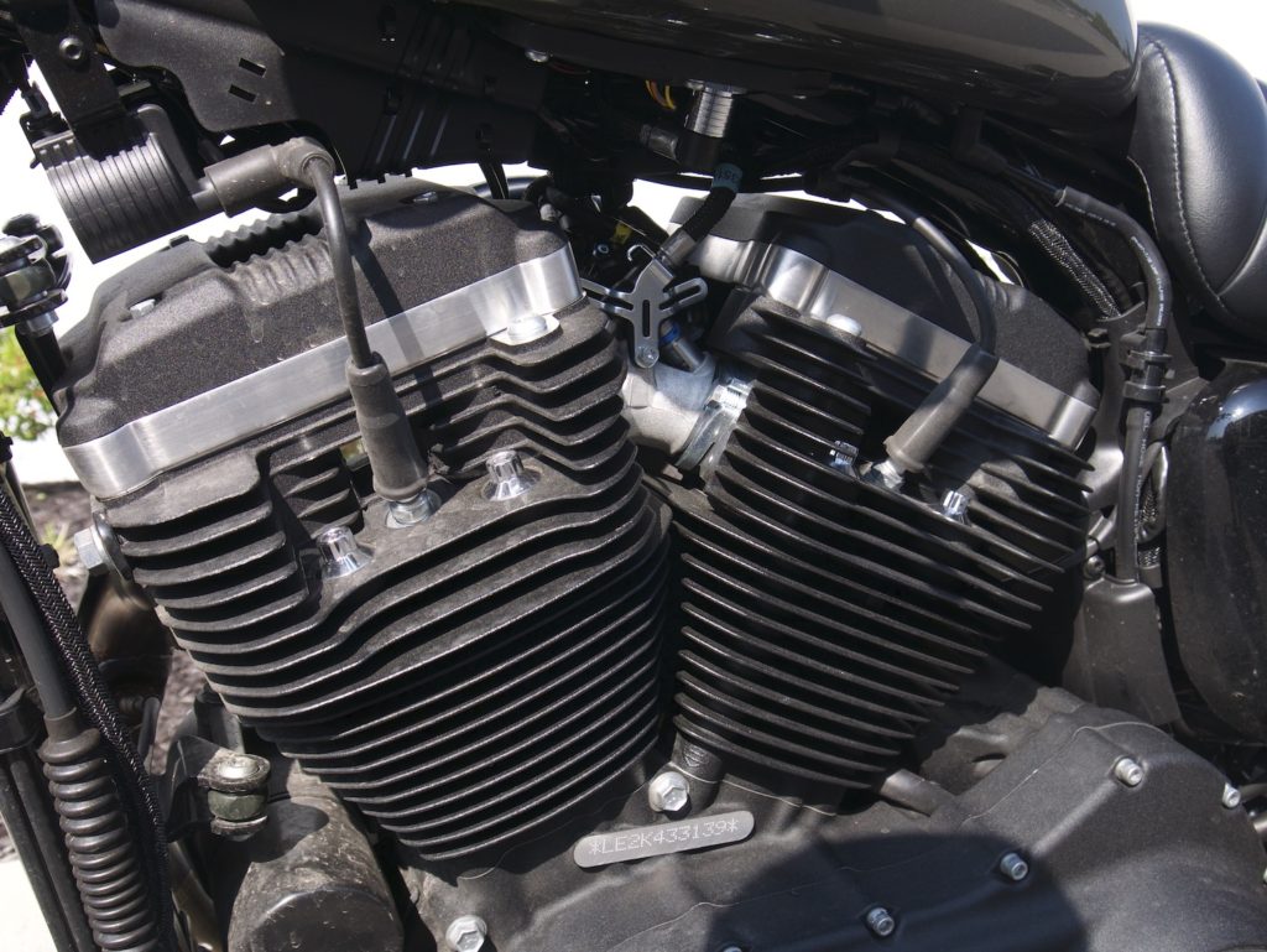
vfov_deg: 39.7
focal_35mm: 36
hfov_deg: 51.3
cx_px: 634
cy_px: 476
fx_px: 1318
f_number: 6.3
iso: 200
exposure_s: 1/250
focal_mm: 18
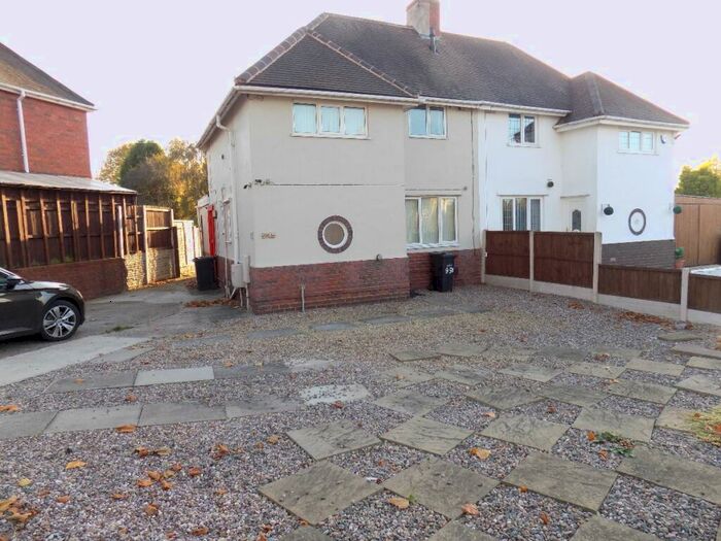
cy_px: 270
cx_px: 360
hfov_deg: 73.9
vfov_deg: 58.9
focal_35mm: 23
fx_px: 479
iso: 80
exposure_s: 1/80
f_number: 3.1
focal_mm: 4
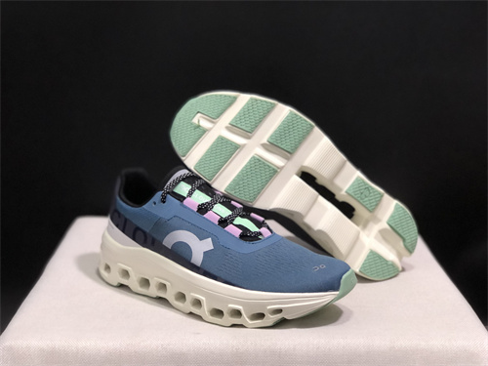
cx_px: 244
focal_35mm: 57
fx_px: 804
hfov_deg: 33.8
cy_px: 183
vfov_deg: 25.7
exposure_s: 1/30
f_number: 2.8
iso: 100
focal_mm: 6.6
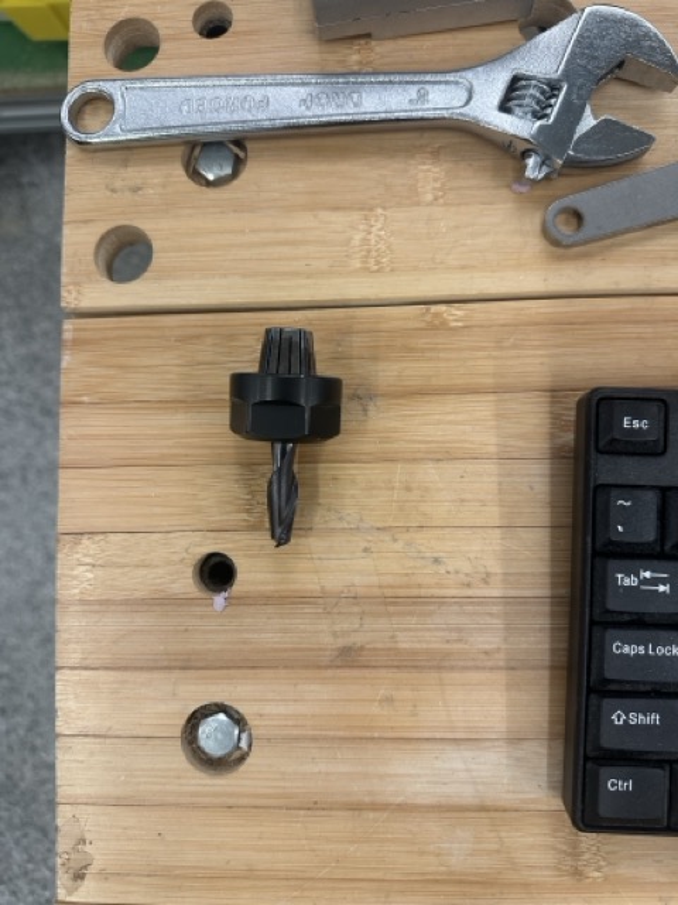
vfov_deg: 71.6
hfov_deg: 56.8
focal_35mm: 24
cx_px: 339
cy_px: 452
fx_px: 627
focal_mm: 6.86
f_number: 1.78
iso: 160
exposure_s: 1/120
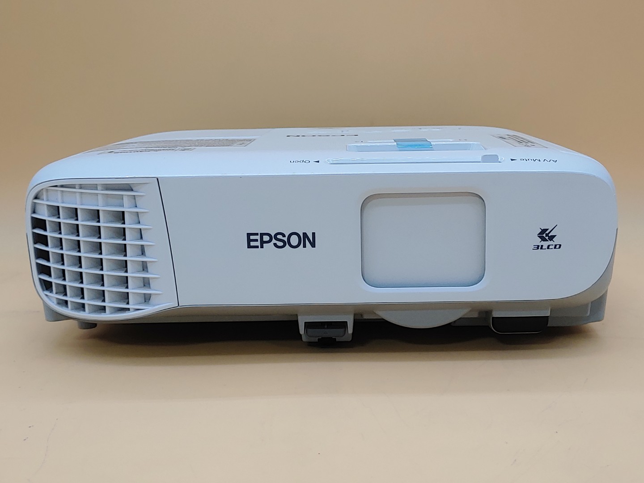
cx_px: 322
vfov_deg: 29.7
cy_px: 242
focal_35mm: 49
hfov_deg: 38.9
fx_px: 912
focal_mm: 4.36
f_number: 1.8
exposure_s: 1/120
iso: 50
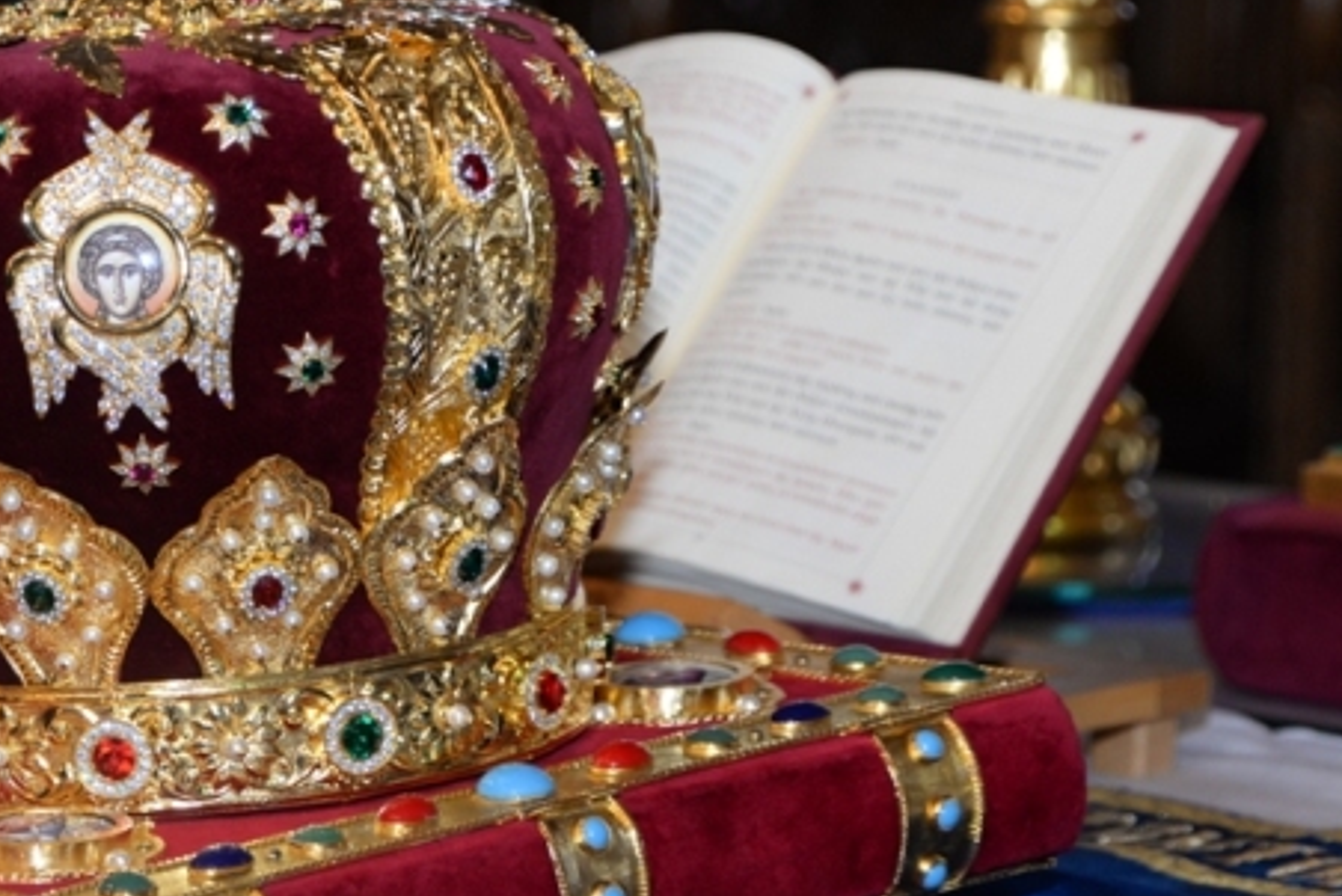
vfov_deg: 7.2
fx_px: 7124
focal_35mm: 191
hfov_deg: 10.7
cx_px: 172
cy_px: 476
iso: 800
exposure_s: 1/100
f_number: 5.6
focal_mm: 90
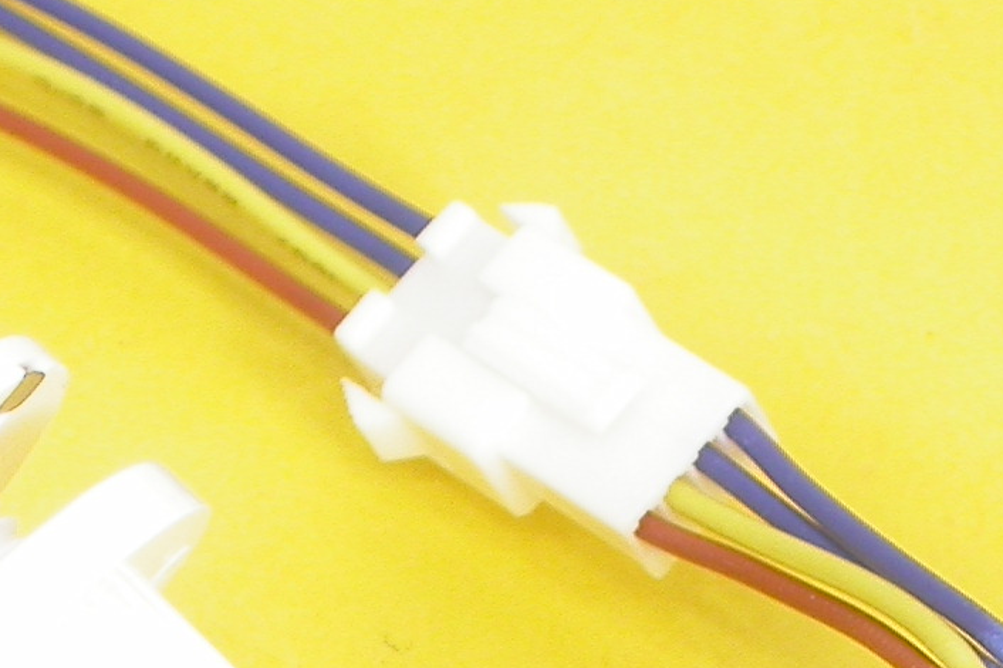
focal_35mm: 278
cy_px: 1144
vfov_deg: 4.9
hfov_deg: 7.4
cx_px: 443
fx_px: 7741
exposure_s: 1/40.6
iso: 100
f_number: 3.6
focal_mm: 17.3
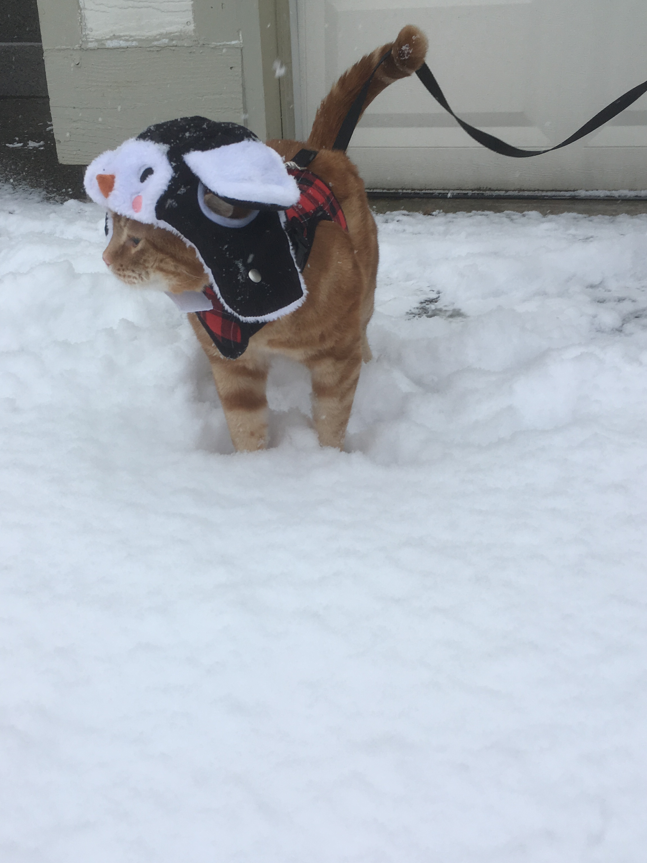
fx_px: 947
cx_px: 277
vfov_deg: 49.0
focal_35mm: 38
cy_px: 430
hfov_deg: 37.6
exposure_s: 1/278
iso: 25
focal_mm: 4.15
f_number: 2.2
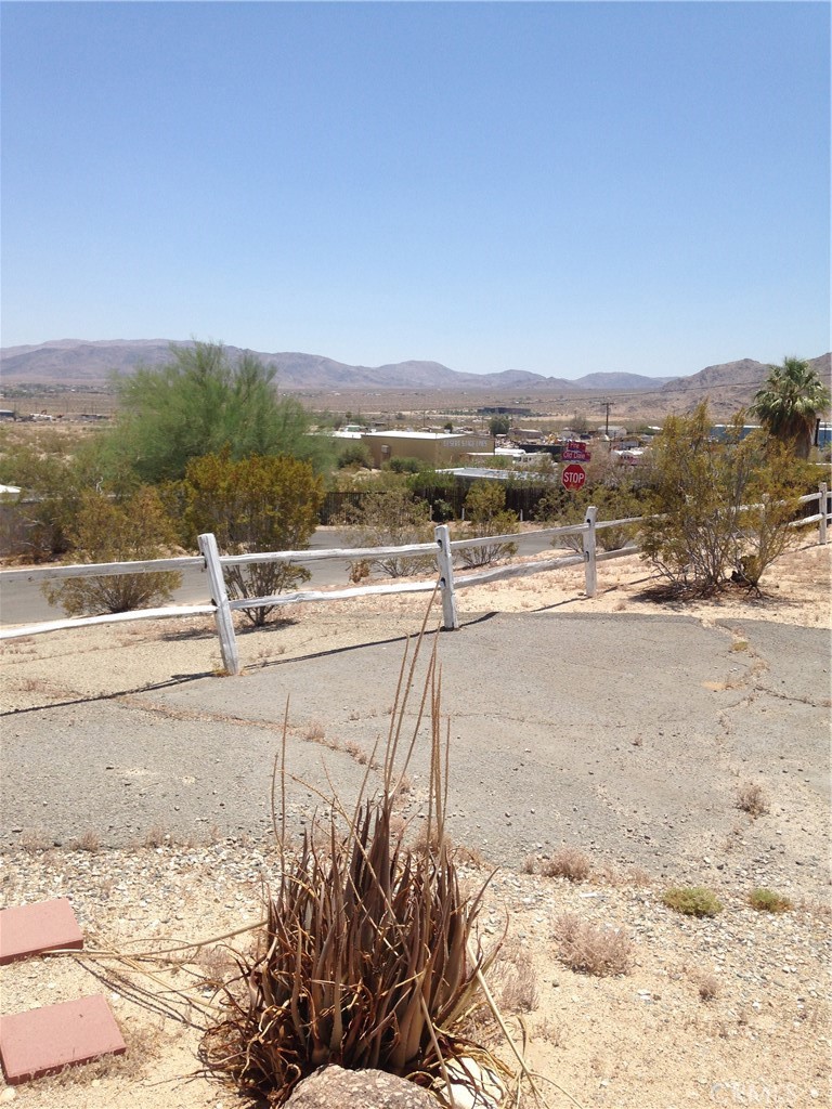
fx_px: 1058
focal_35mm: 33
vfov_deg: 55.4
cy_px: 554
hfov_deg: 42.9
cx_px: 416
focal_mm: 4.12
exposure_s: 1/2262
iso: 50
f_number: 2.4
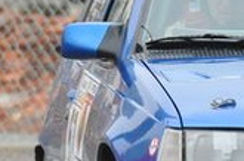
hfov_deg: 1.4
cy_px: 70
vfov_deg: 0.9
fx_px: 10219
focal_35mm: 1512
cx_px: 315
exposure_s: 1/800
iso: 1000
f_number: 5.6
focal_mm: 210
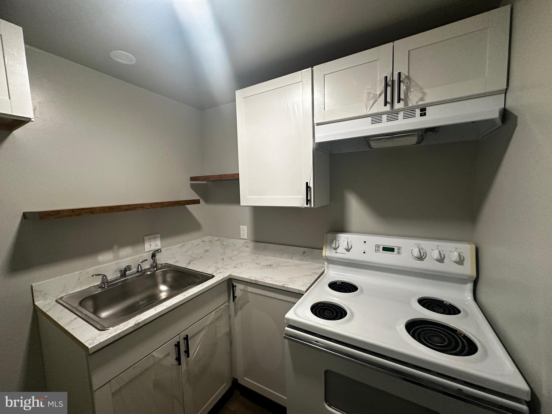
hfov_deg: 102.1
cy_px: 207
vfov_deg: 85.7
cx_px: 276
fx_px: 223
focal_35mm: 14
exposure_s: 1/120
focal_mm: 2.22
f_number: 2.2
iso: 250
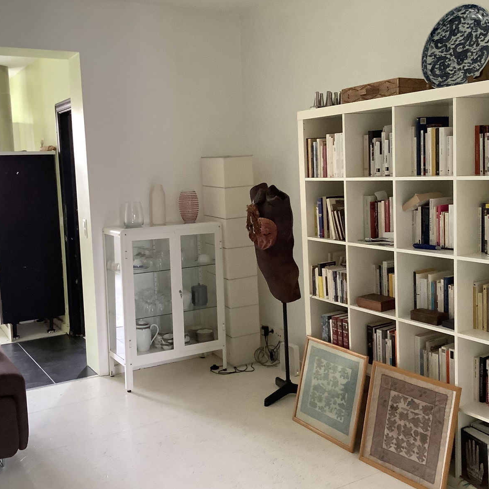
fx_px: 591
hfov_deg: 44.9
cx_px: 226
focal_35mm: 37
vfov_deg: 44.9
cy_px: 243
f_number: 2.4
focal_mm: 3.3
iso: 250
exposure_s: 1/50
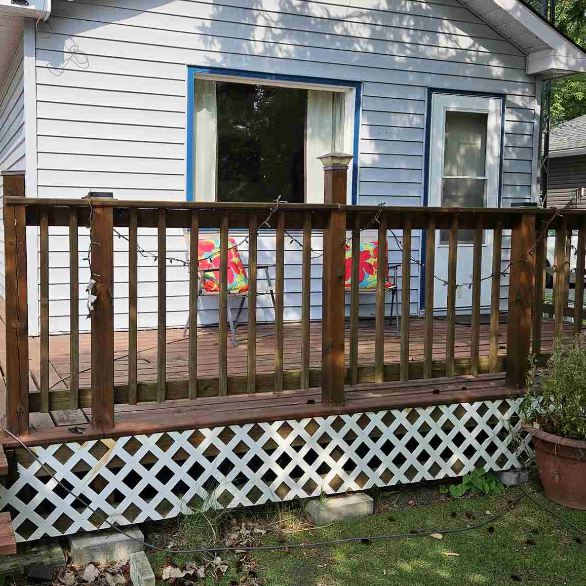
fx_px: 689
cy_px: 260
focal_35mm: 36
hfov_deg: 45.7
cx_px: 221
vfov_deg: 46.0
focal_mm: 5.4
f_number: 1.8
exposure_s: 1/973
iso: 25
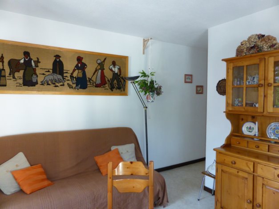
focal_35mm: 24
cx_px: 140
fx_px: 193
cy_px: 104
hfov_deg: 71.6
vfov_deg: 56.8
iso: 400
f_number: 3.3
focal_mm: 4.3
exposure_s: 1/60
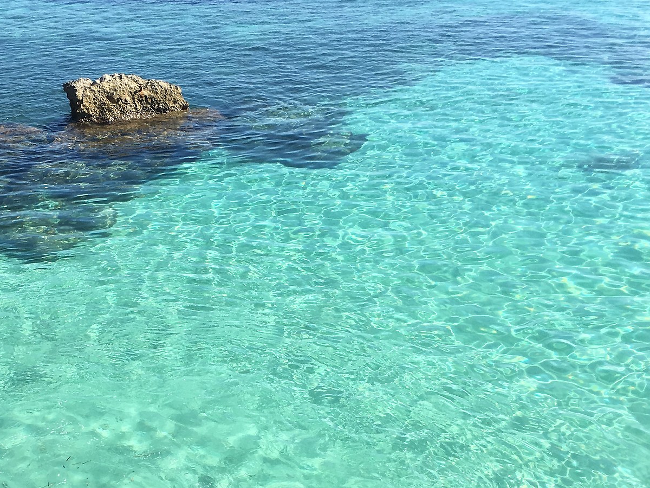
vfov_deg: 24.3
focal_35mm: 58
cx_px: 168
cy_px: 470
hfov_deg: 32.6
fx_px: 1089
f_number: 2.2
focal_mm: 4.15
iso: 25
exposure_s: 1/1508
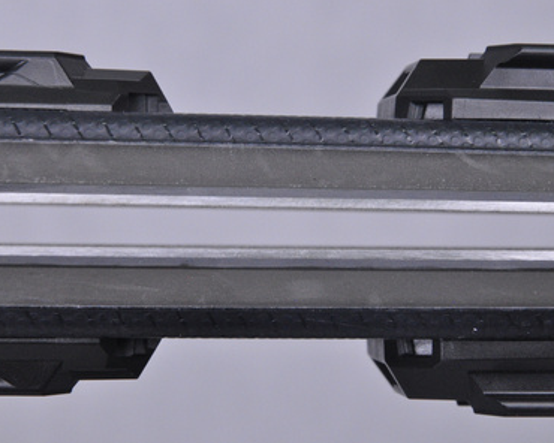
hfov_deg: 10.7
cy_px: 222
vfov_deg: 8.6
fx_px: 2944
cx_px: 270
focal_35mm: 180
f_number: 9.5
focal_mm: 105
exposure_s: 1/125
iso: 3200
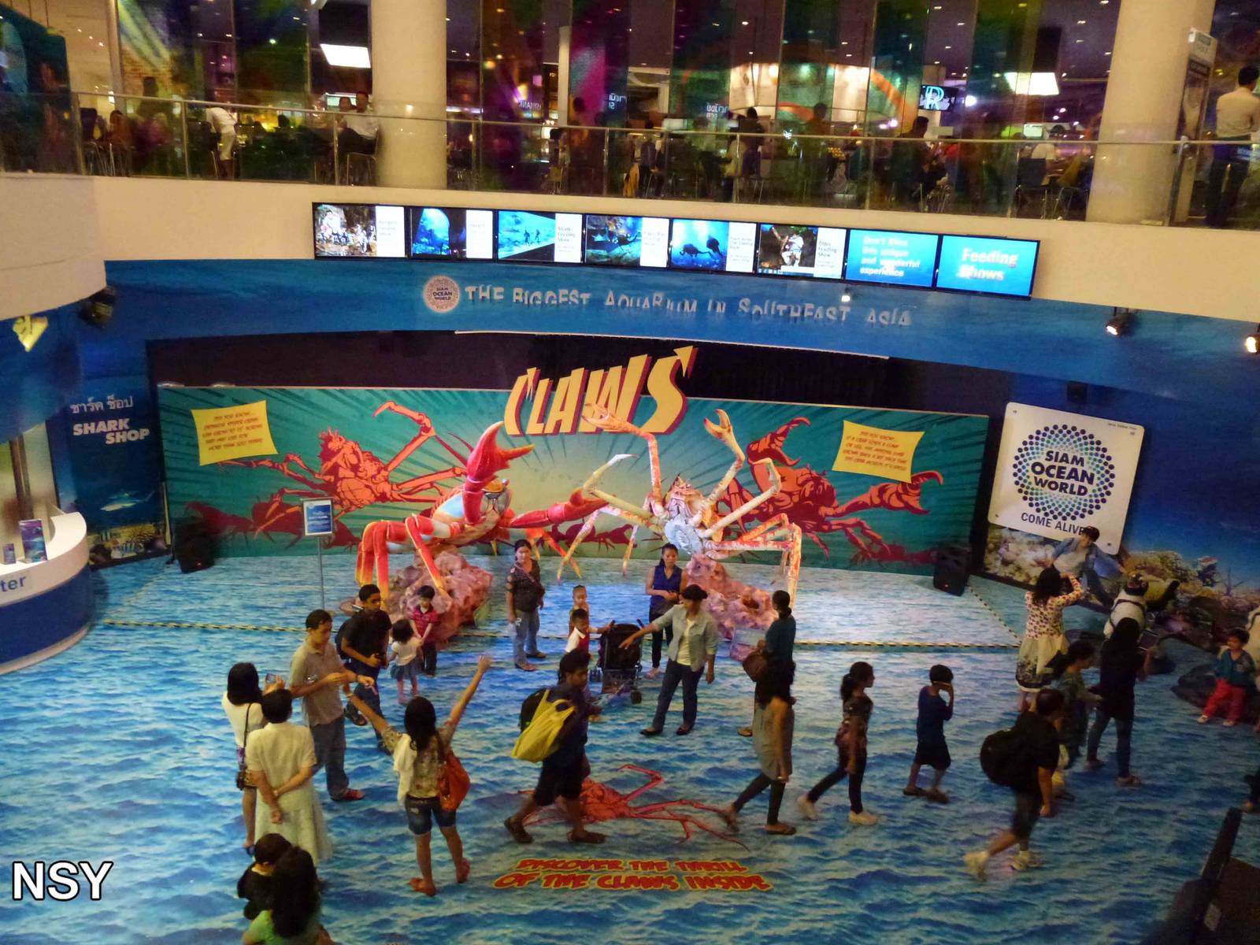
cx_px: 630
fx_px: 874
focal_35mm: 24
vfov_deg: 56.8
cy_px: 472
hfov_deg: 71.6
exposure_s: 1/40
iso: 800
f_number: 3.3
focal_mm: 4.3
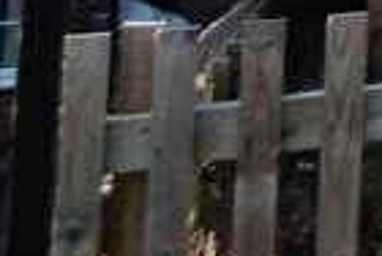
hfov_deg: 14.4
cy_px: -342
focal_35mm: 114
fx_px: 1212
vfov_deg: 10.5
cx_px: 799
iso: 100
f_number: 3
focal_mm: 4
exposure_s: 1/500
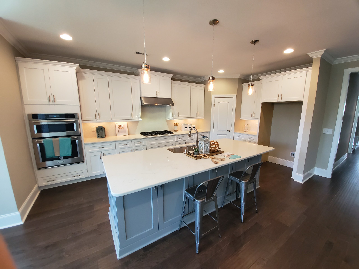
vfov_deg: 89.9
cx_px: 180
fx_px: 135
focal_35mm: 13
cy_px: 134
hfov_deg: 106.2
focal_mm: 1.8
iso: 250
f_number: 2.2
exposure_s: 1/59
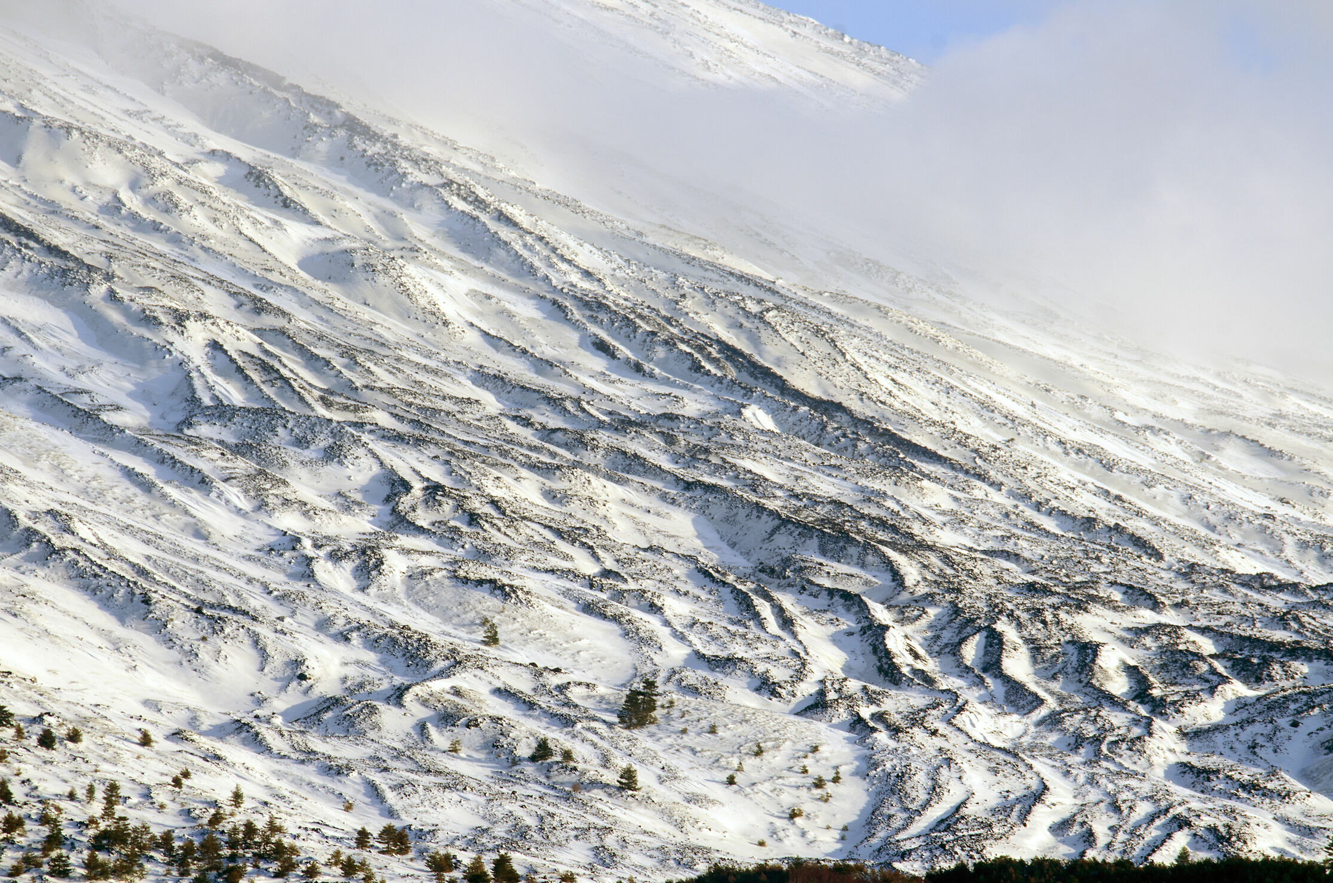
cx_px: 630
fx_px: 35695
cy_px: 430
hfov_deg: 2.1
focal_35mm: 966
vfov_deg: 1.4
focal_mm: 600
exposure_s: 1/125
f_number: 13
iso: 100
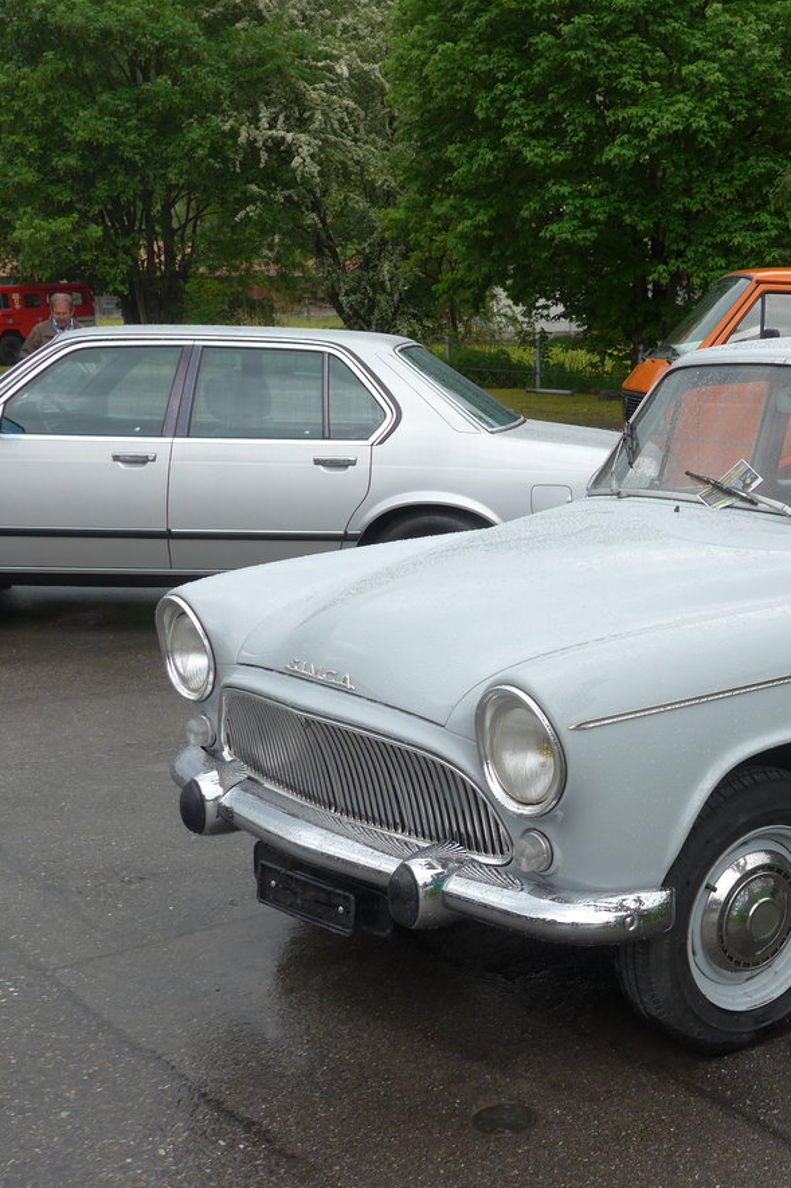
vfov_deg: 41.1
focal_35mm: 48
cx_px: 760
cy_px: 590
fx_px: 1582
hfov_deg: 26.8
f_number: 2.8
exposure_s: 1/400
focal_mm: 7
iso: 80
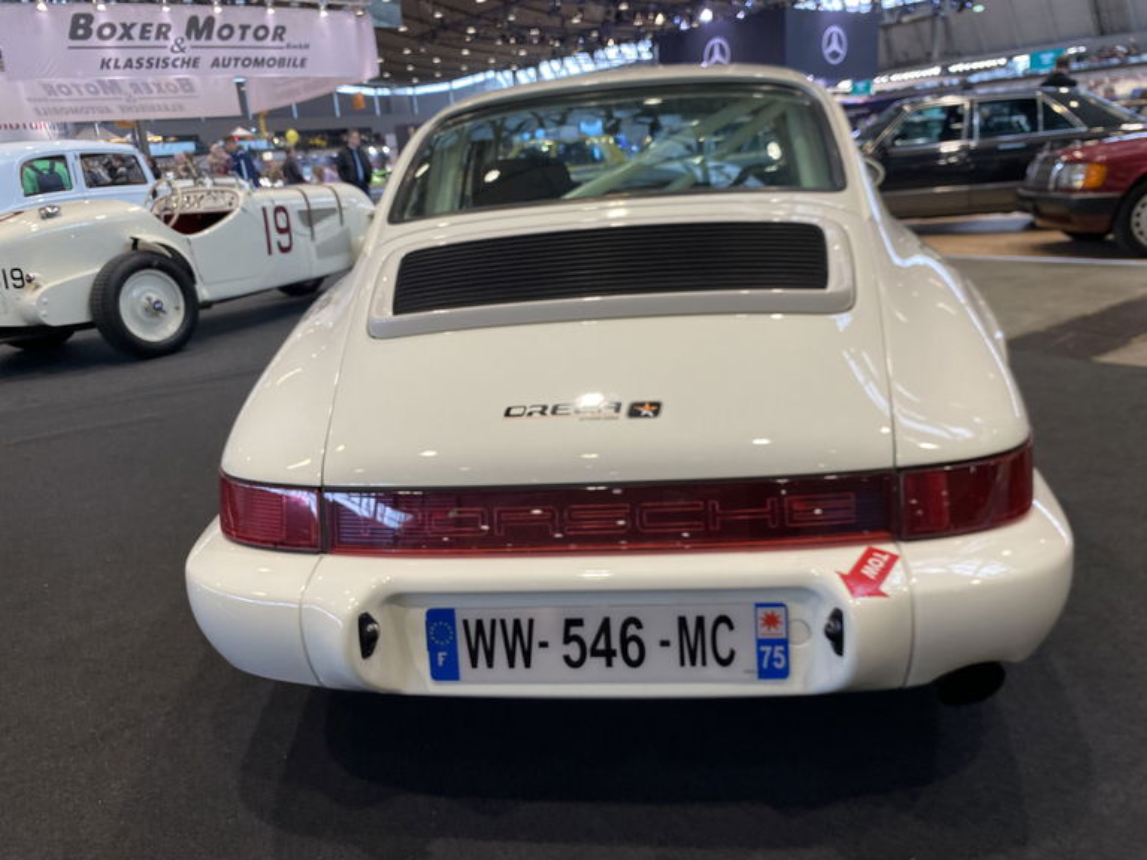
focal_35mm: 26
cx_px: 574
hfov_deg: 67.3
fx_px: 862
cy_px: 430
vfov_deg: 53.1
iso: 125
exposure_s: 1/100
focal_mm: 4.25
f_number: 1.8
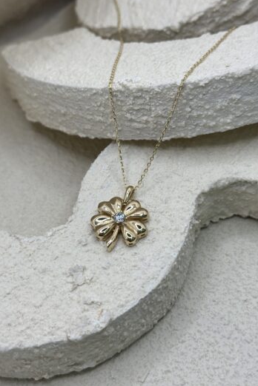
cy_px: 190
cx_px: 124
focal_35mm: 51
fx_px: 548
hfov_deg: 26.5
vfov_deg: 38.9
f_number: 1.78
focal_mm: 6.86
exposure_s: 1/1565
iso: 80
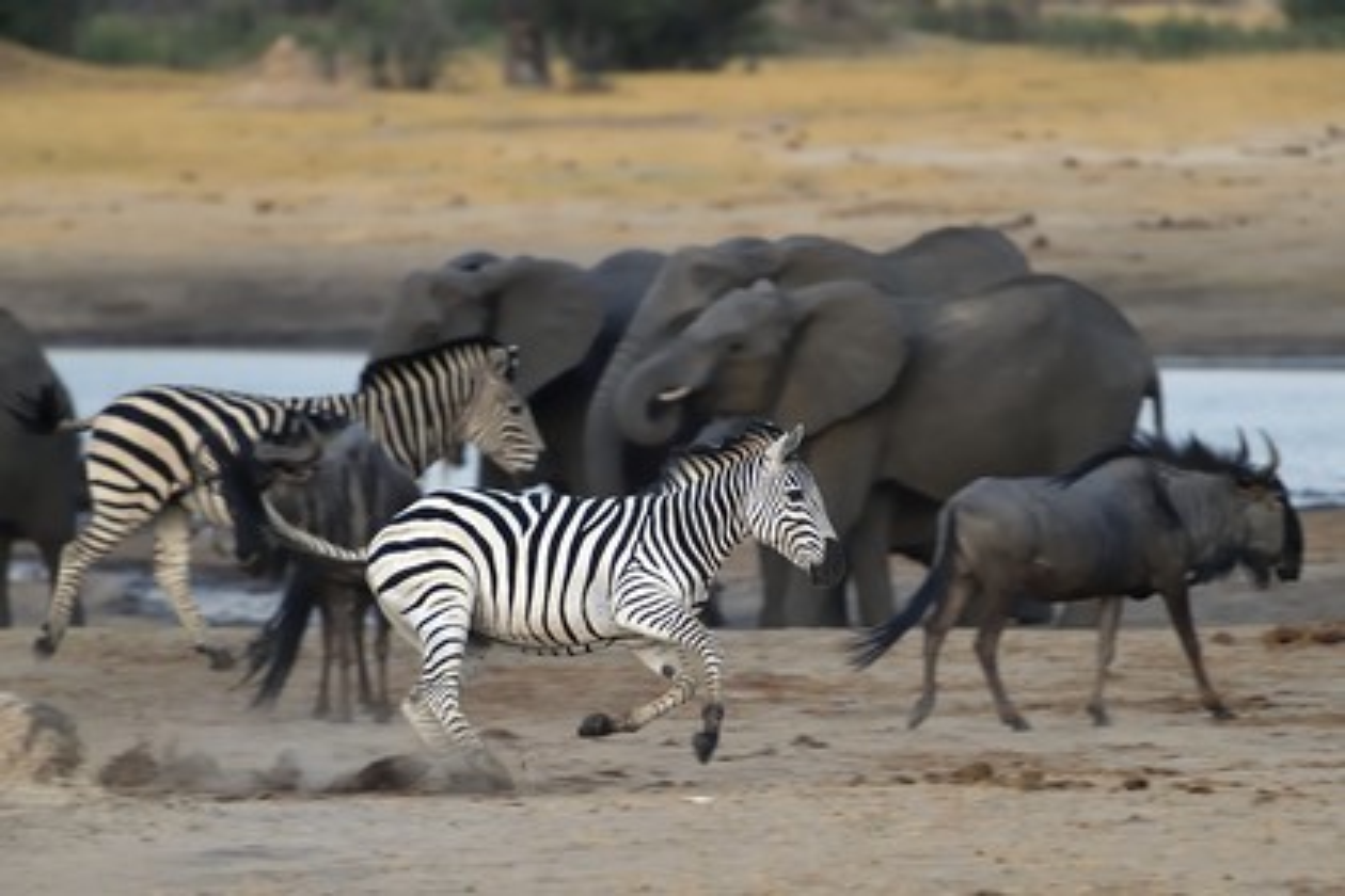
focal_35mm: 280
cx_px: 672
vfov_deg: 4.9
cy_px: 448
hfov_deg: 7.4
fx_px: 10460
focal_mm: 280
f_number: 4
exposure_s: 1/320
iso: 1600
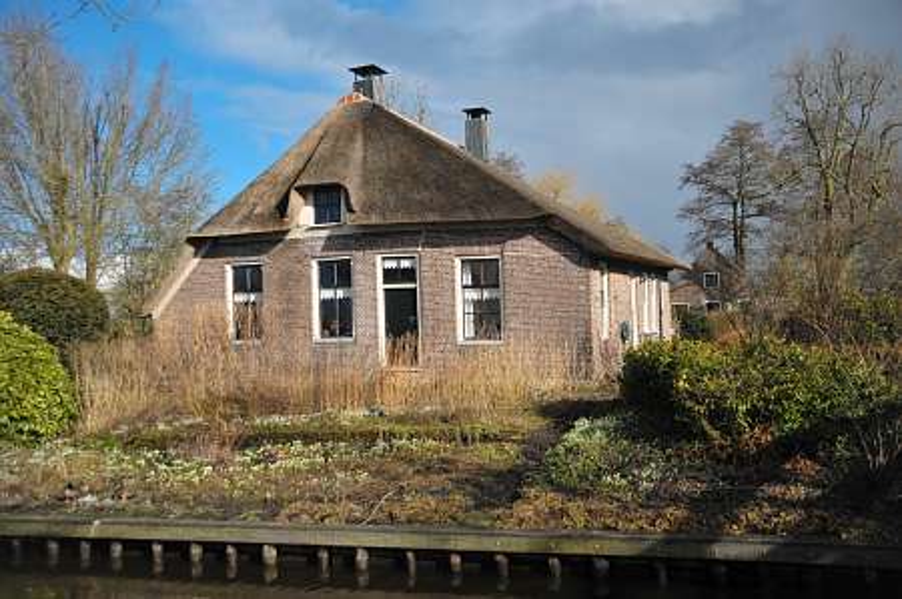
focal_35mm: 39
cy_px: 300
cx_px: 451
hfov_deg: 49.6
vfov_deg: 34.1
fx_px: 976
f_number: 4
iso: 320
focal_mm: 26
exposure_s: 1/2500
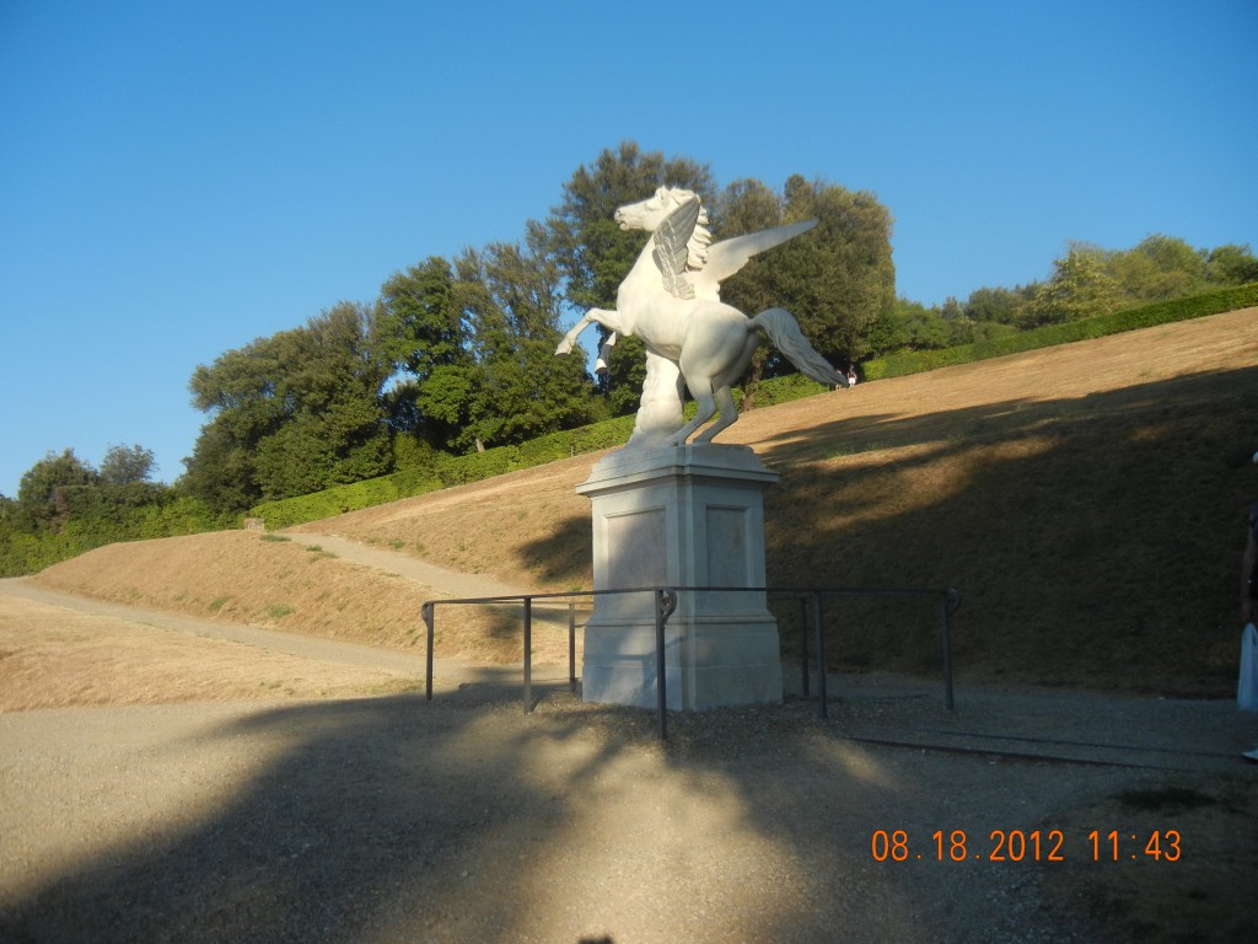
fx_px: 1090
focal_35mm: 30
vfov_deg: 46.8
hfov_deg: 60.0
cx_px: 629
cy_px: 472
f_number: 7
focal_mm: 5.4
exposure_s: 1/295
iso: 160
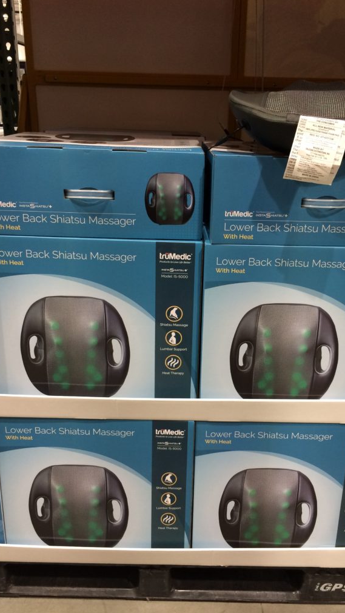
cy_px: 306
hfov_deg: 36.6
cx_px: 195
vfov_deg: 61.0
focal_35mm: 32
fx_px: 520
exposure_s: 1/33
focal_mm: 4.15
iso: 125
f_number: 2.2
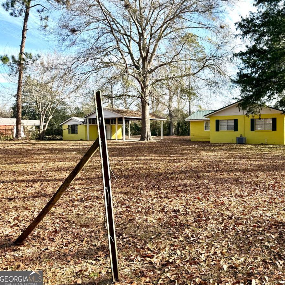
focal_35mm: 29
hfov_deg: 54.3
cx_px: 194
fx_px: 270
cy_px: 139
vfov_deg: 55.6
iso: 80
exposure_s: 1/2110
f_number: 1.78
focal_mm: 6.76
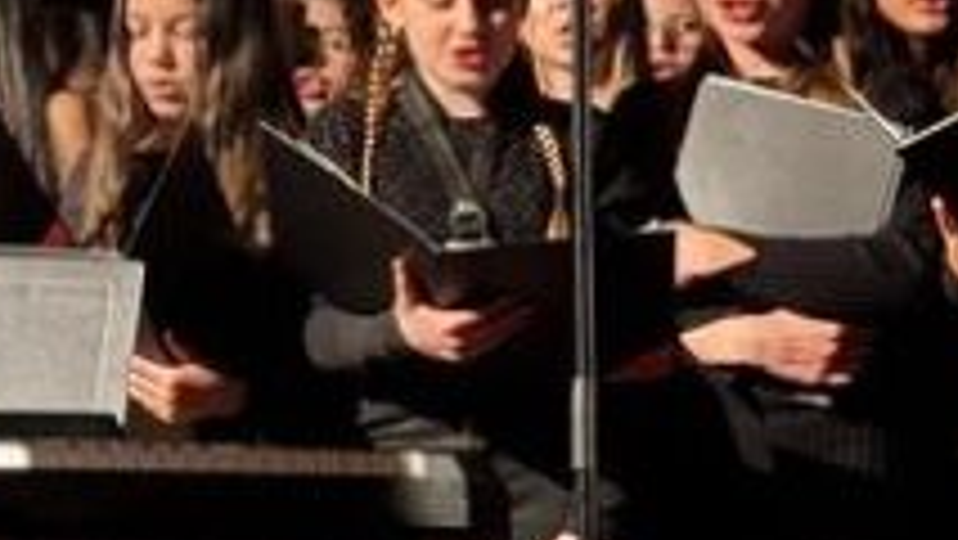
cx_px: -441
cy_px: -54
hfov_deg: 11.2
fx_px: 4701
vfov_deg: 6.5
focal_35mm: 185
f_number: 1.6
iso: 125
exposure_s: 1/50
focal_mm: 5.96
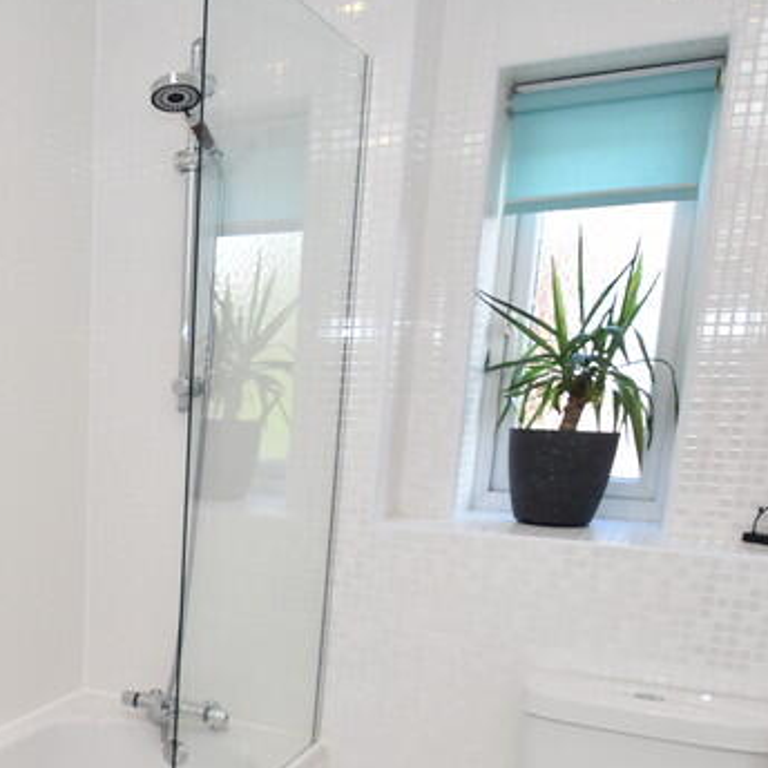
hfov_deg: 38.8
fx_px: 954
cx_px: 0
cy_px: 642
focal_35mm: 38
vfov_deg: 41.5
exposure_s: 1/250
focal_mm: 10
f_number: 3.5
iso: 640
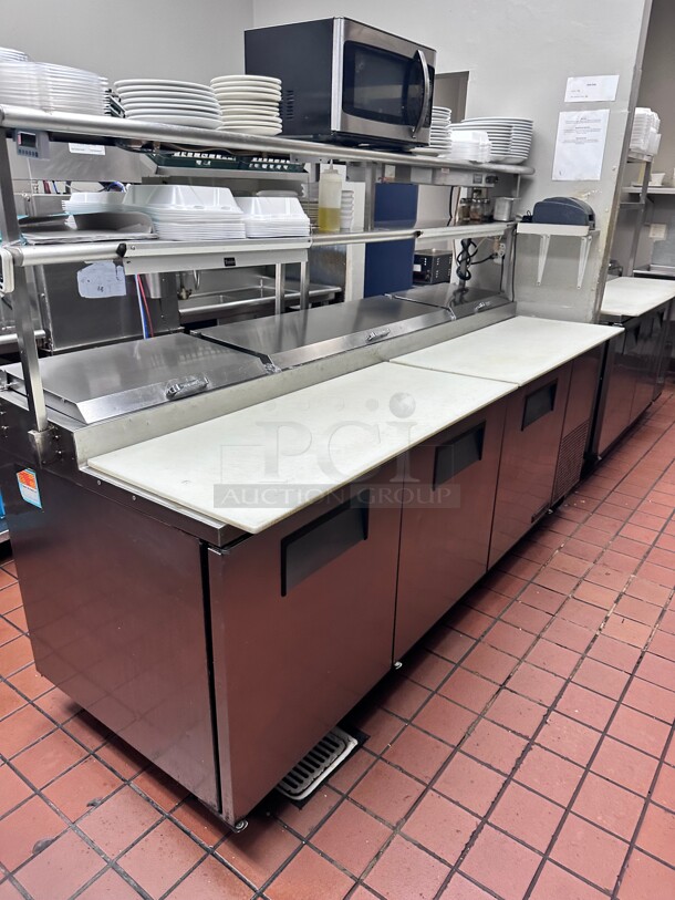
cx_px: 338
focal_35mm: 24
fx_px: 624
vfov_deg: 71.6
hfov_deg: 56.8
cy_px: 450
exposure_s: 1/60
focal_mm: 6.86
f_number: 1.78
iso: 160
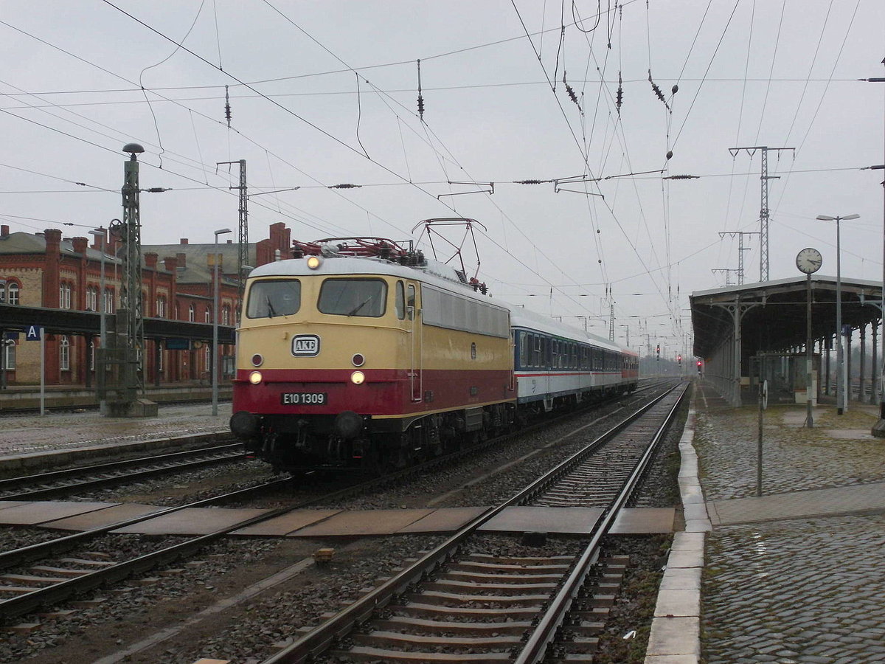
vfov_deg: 28.6
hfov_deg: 37.5
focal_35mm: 51
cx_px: 442
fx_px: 1304
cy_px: 332
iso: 100
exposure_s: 1/181
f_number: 4.7
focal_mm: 9.2
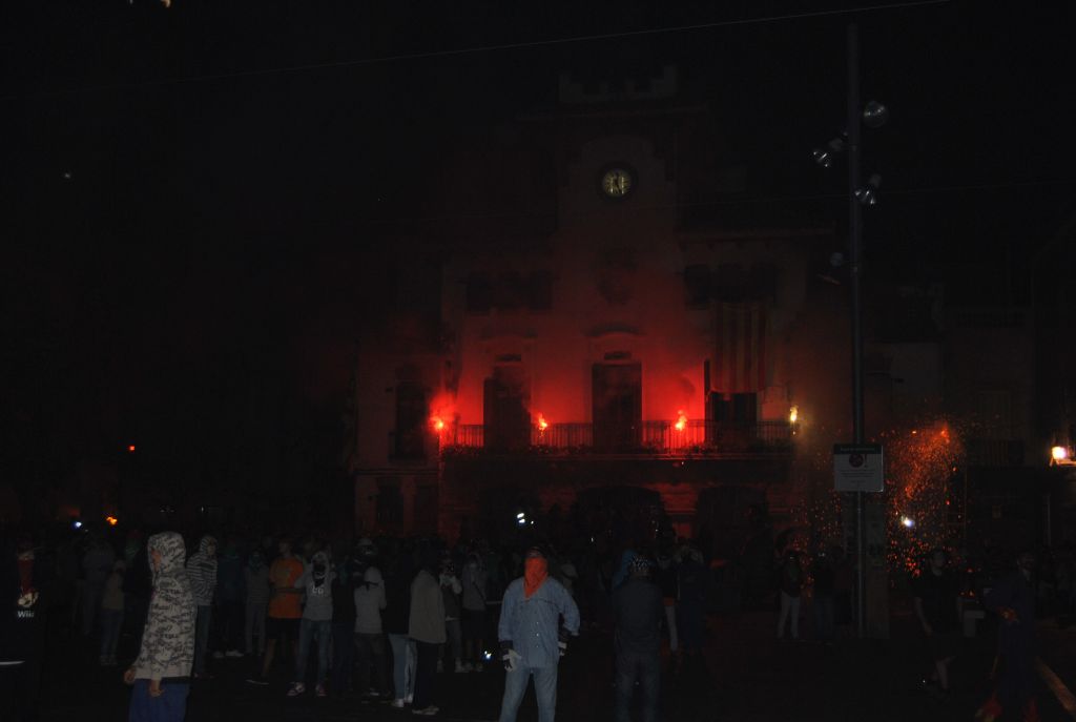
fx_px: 1437
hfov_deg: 41.0
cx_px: 538
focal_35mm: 48
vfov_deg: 28.2
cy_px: 361
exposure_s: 1/60
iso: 200
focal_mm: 32
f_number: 4.5
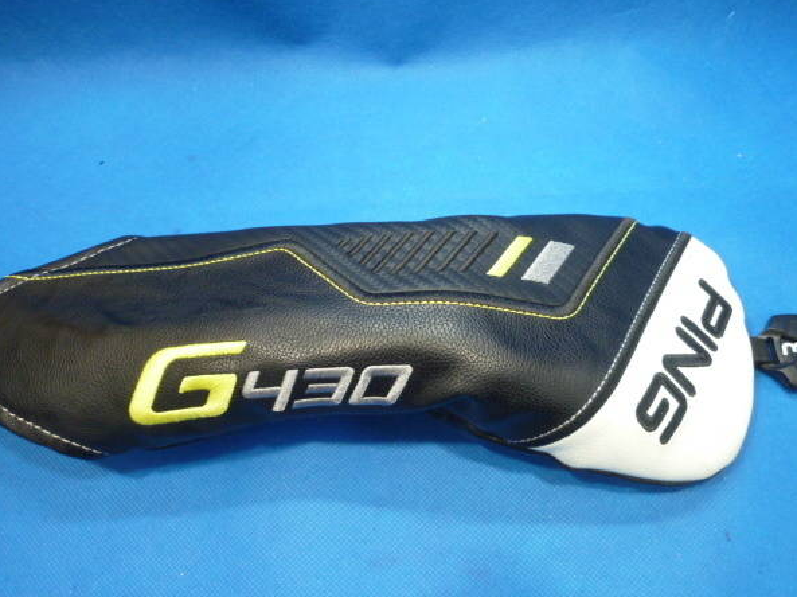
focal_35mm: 27
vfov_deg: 51.3
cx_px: 425
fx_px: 621
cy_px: 296
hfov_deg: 65.3
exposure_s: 1/30
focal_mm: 4.5
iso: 320
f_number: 2.8
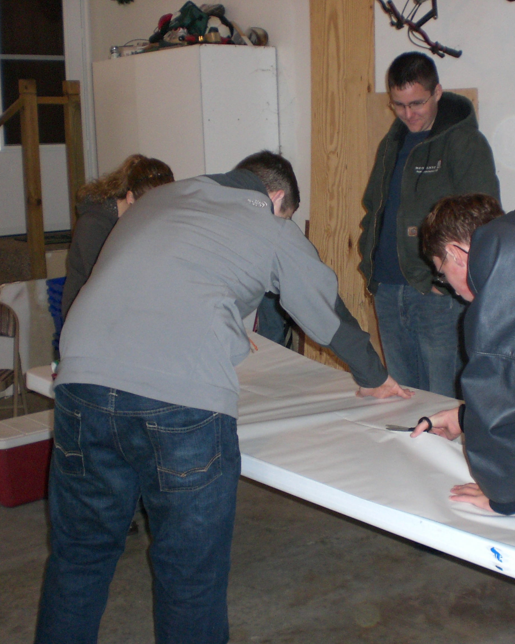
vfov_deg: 37.3
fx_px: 953
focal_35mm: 50
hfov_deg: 29.9
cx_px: 369
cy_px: 325
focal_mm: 6.3
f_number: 3.1
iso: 200
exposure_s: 1/60
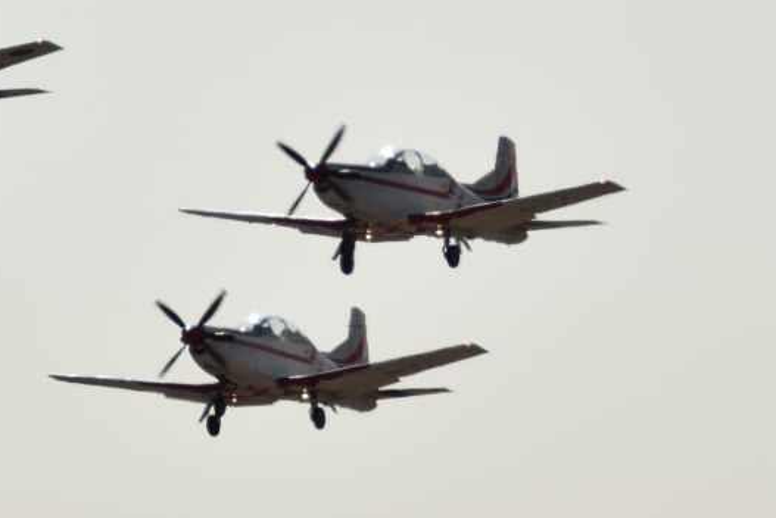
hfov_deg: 2.3
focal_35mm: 910
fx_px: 19625
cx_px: 131
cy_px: 251
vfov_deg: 1.5
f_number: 5.3
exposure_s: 1/1600
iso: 100
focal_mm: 200
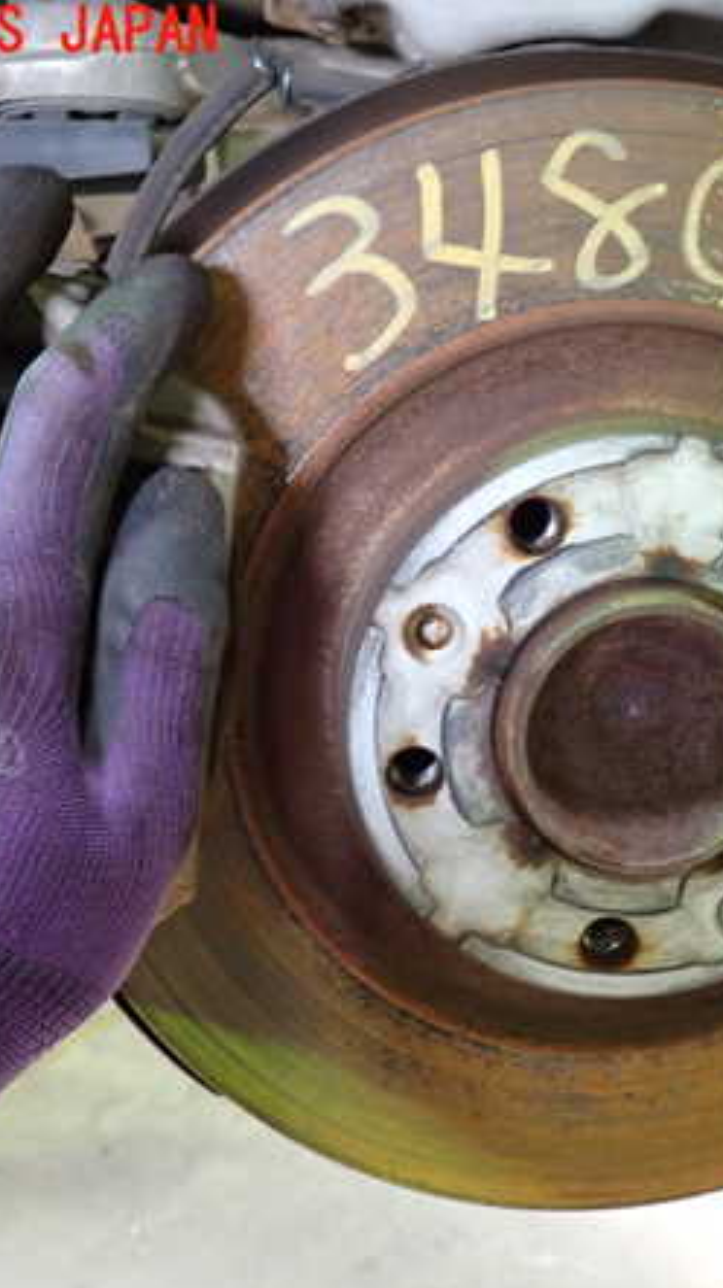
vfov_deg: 54.0
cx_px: 563
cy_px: 653
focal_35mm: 37
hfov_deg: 31.2
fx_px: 1263
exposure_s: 1/30
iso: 500
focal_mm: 4.5
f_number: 2
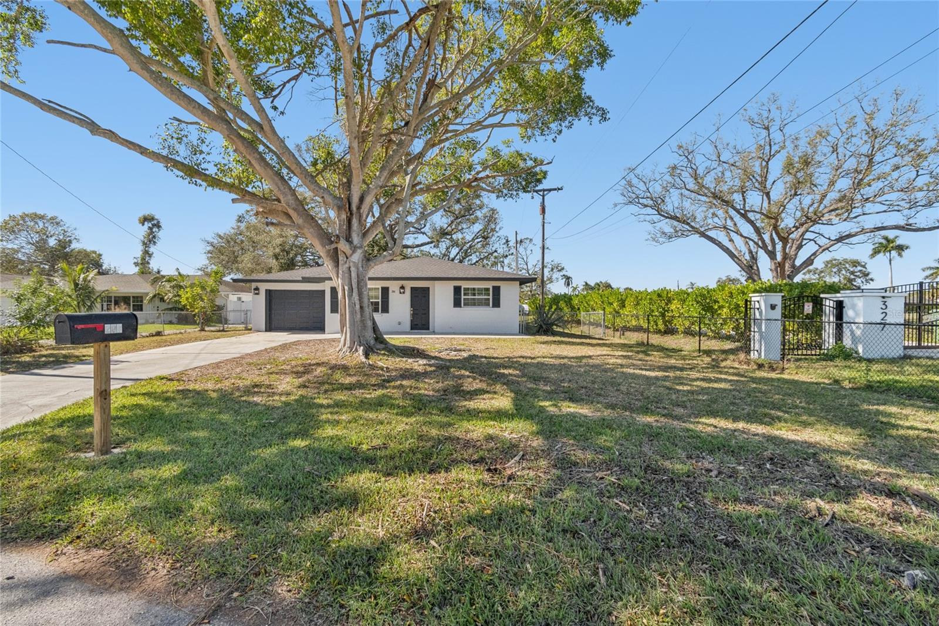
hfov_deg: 100.4
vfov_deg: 77.3
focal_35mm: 15
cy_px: 313
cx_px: 470
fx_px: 391
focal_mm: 10
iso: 640
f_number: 7.1
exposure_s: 1/2500
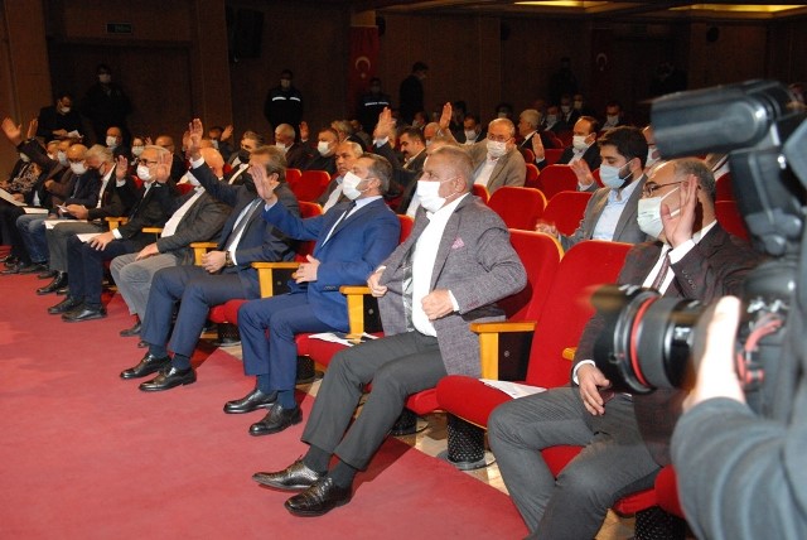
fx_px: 1010
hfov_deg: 43.6
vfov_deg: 29.9
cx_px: 404
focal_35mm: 45
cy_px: 270
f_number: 5.6
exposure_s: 1/60
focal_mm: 30
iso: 1600
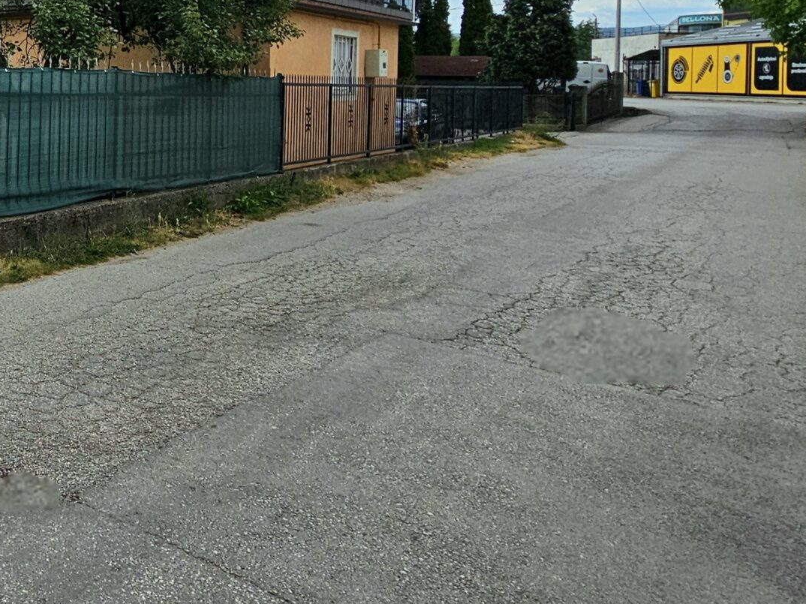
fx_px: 722
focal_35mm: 31
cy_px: 69
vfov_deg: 42.0
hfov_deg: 44.1
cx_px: -89
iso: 50
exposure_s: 1/2500
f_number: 2.2
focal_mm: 2.2
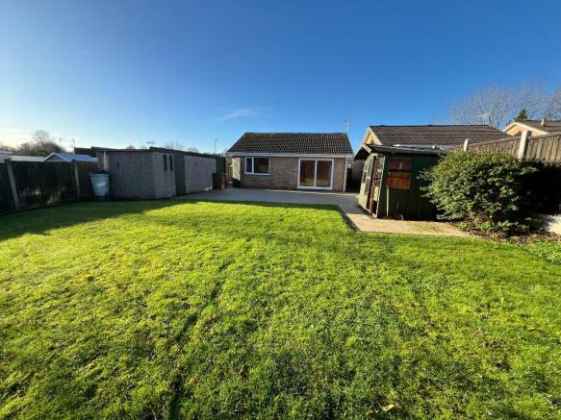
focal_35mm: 13
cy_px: 210
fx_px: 211
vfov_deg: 89.9
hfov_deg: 106.2
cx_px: 280
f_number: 1.8
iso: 32
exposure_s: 1/394
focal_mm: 1.57
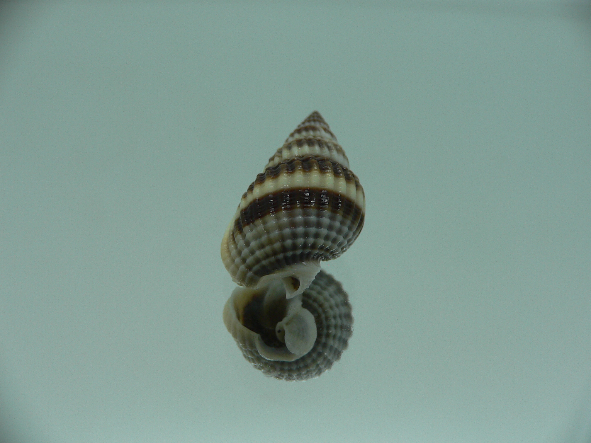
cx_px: 296
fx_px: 598
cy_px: 222
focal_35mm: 35
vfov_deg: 40.7
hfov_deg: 52.6
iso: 80
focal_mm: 4.6
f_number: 2.8
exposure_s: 1/80
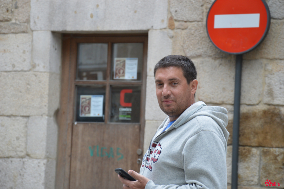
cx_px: 142
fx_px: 1241
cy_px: 94
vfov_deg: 8.7
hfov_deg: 13.1
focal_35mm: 158
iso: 200
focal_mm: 105
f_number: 5.6
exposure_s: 1/125
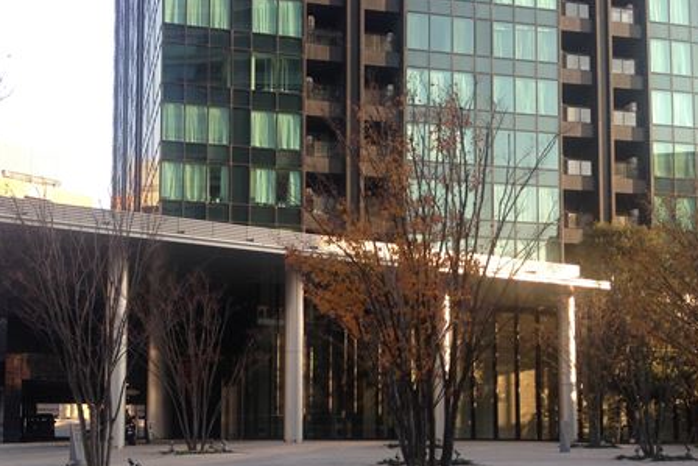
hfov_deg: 40.1
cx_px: 271
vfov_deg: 27.2
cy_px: 346
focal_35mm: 49
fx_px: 950
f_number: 2.4
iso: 50
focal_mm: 4.13
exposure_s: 1/152
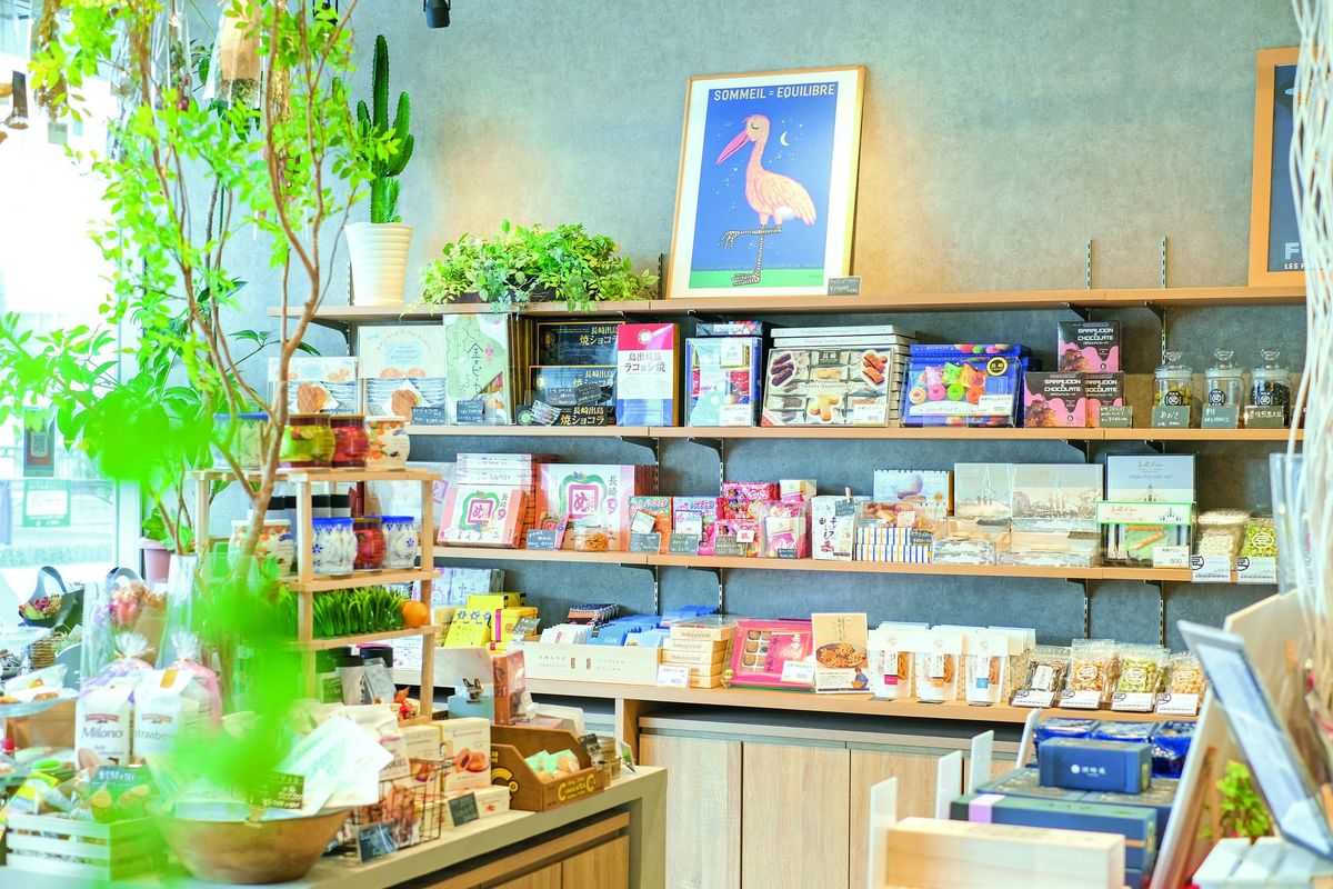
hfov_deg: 37.5
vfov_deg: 25.5
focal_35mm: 53
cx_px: 666
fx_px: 1962
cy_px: 444
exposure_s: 1/100
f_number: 2.8
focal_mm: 35
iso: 640
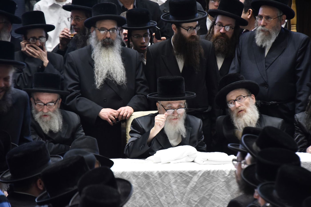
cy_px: 104
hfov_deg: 6.9
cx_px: 156
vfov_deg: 4.6
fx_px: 2591
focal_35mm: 300
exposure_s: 1/80
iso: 4000
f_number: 5.6
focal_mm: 300
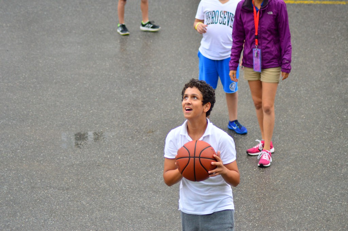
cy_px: 116
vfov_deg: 9.9
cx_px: 174
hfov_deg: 14.9
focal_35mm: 138
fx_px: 1333
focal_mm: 92
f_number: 4
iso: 800
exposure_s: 1/400
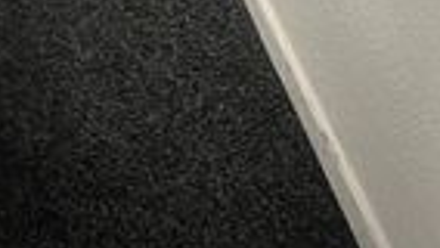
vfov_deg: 8.6
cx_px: -276
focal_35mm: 128
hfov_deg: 15.1
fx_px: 1494
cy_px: -360
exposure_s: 1/50
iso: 80
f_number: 1.6
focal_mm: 5.1
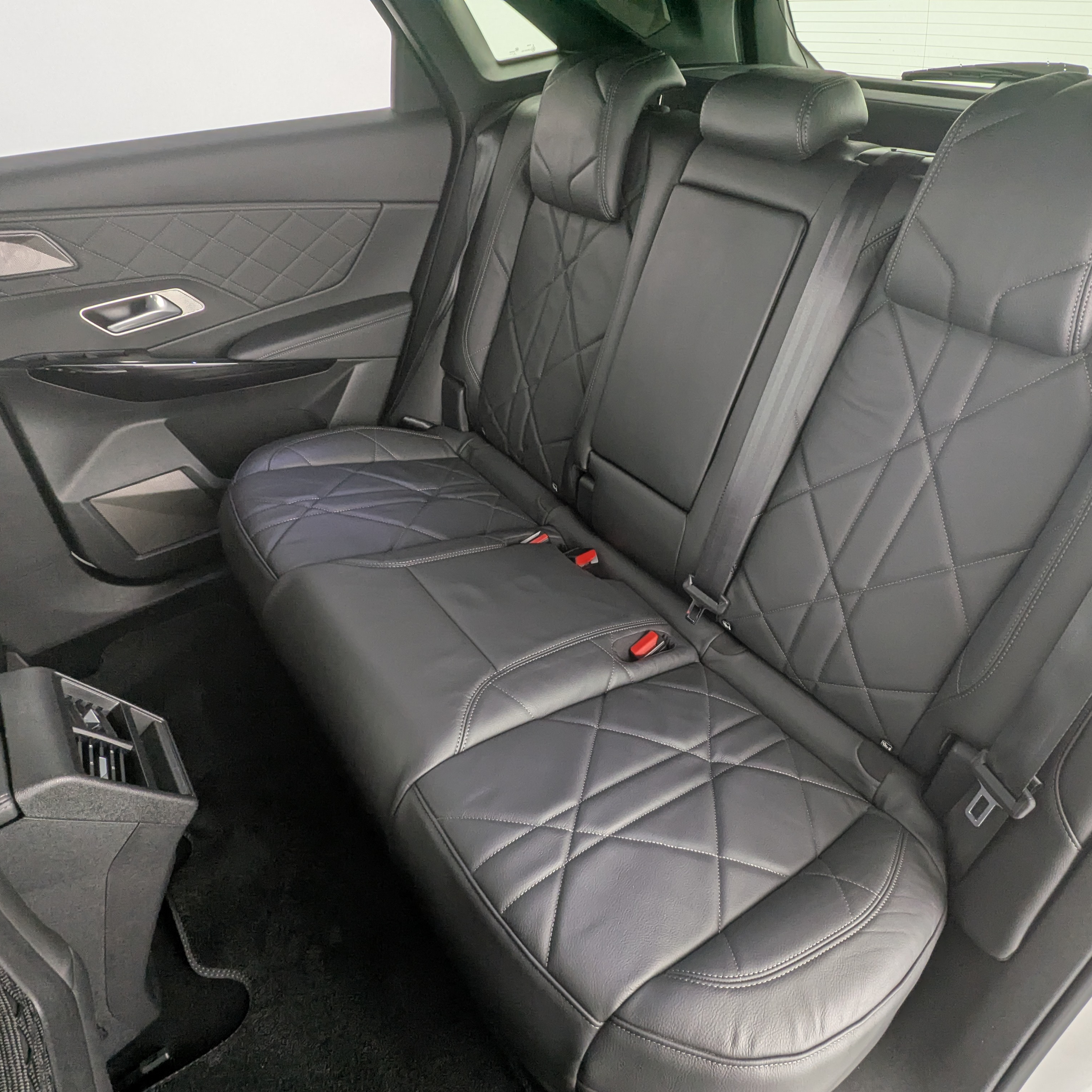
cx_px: 645
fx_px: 678
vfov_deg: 77.7
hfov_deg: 77.0
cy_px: 551
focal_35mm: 19
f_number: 2.2
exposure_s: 1/31.3
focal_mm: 2.35
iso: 78
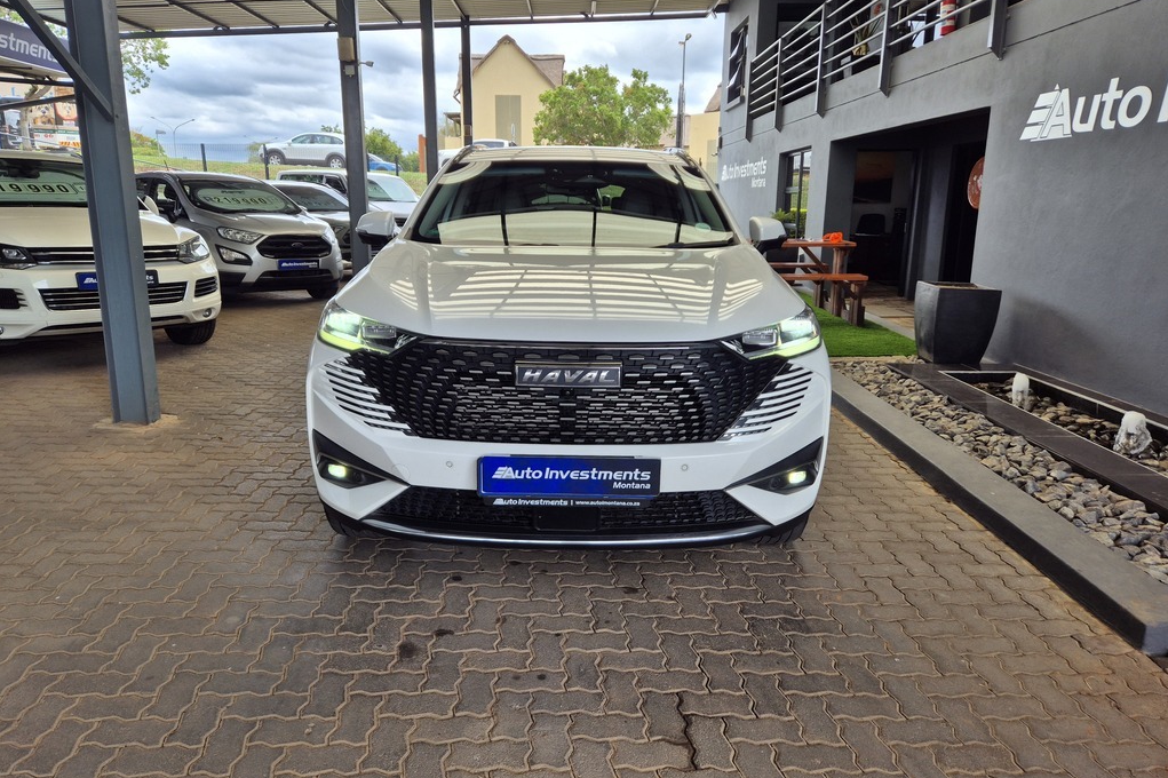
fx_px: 778
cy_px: 354
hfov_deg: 73.8
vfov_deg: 53.0
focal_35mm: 24
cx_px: 585
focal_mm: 5.4
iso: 25
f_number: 1.8
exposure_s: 1/488
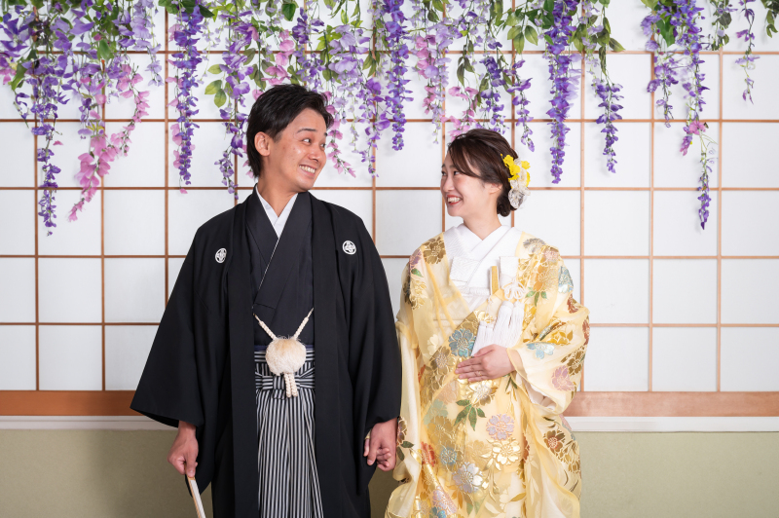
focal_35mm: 61
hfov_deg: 32.9
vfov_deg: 22.2
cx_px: 390
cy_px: 259
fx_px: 1319
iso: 250
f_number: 4
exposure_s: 1/200
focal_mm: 61
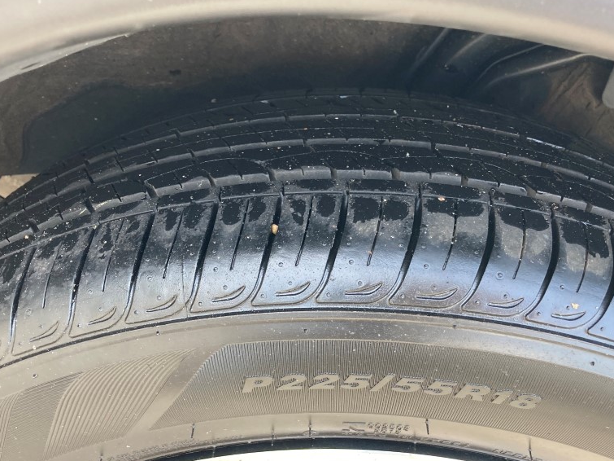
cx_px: 310
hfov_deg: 49.0
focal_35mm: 38
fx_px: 674
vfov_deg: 37.6
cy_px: 277
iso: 64
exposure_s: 1/121
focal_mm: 3.99
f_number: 1.8
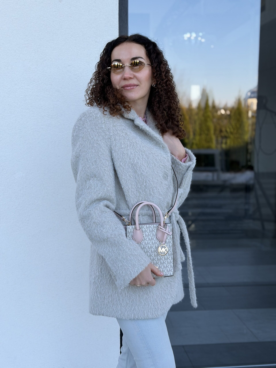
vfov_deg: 39.7
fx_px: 510
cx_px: 138
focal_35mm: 48
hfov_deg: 30.3
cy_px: 184
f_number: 1.78
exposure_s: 1/553
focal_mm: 6.76
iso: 64
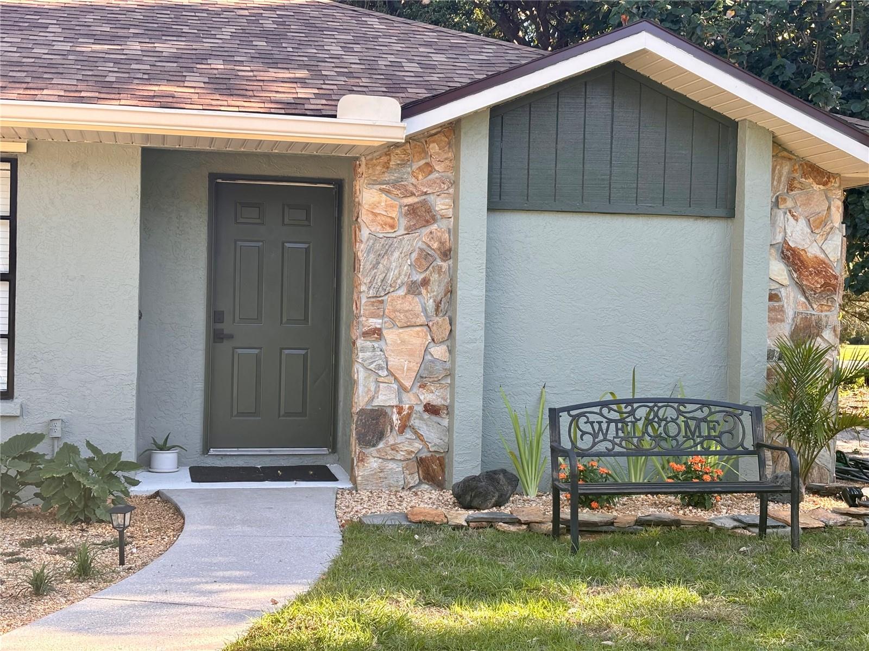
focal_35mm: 52
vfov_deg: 28.0
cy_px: 326
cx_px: 434
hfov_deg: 36.8
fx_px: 1305
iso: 32
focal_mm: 5.96
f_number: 1.6
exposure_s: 1/387
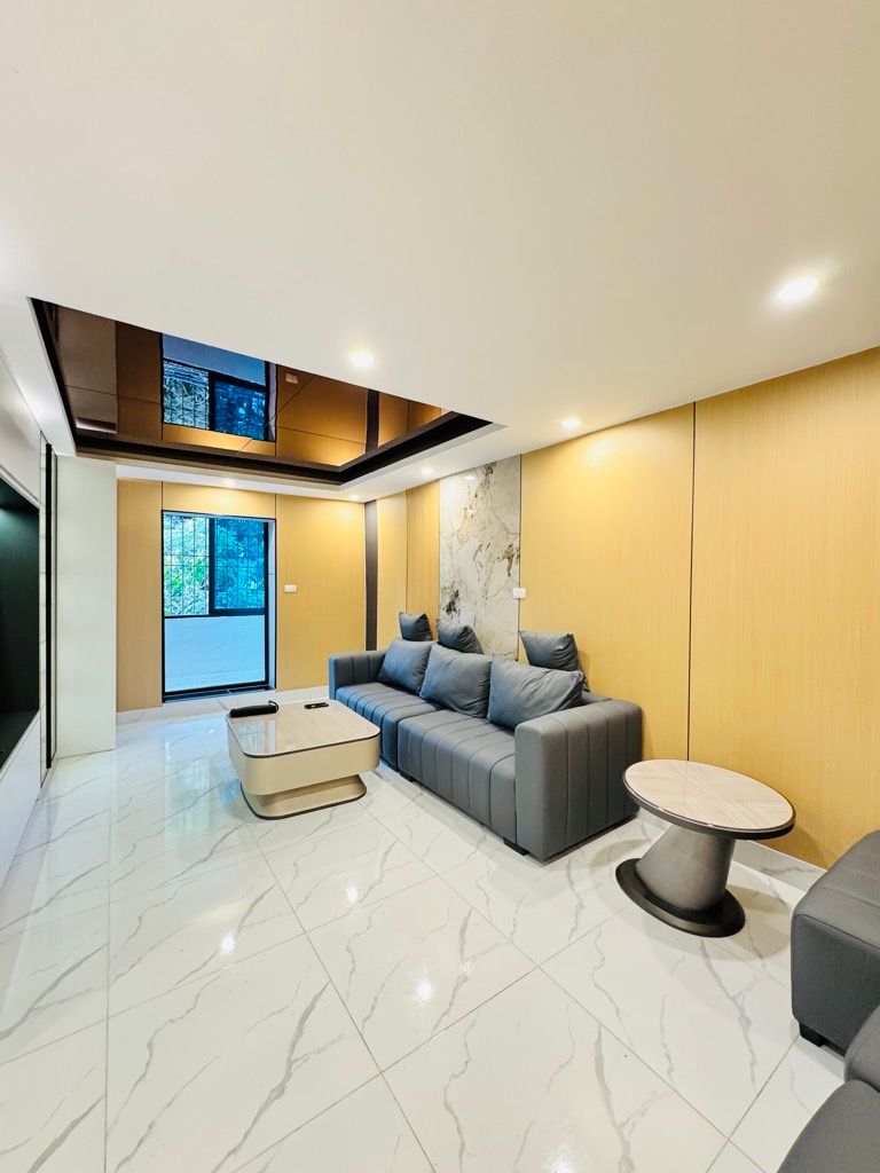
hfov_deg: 85.7
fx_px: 475
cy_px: 586
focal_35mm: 14
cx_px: 440
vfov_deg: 102.1
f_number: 2.2
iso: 500
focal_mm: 2.22
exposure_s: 1/50
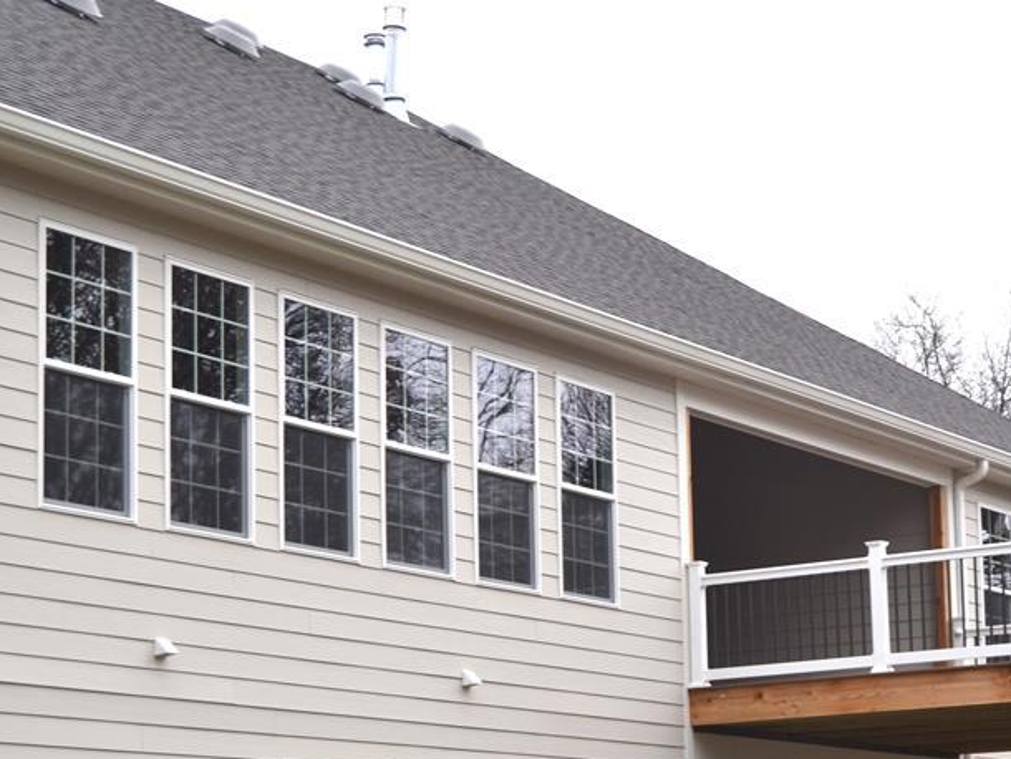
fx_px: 2625
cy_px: 573
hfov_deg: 21.8
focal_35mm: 90
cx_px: 620
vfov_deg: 16.4
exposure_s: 1/200
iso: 100
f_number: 5
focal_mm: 35
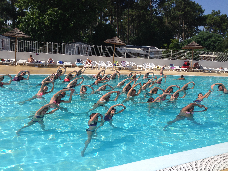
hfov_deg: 55.4
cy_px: 86
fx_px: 217
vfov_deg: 42.9
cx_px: 114
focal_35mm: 33
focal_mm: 4.12
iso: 50
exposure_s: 1/2088
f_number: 2.4
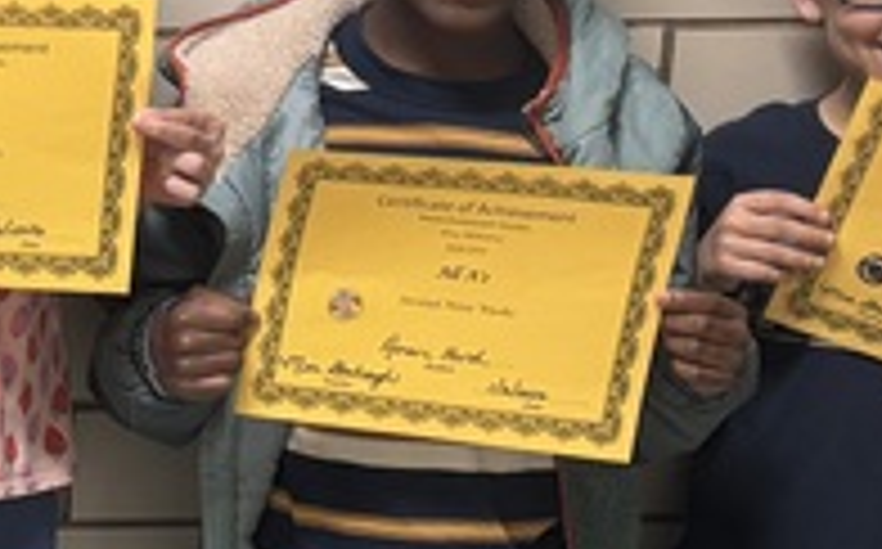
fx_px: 3193
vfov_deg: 9.8
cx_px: -531
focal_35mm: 133
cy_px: 482
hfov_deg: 14.4
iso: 160
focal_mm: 6.76
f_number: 1.78
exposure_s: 1/60
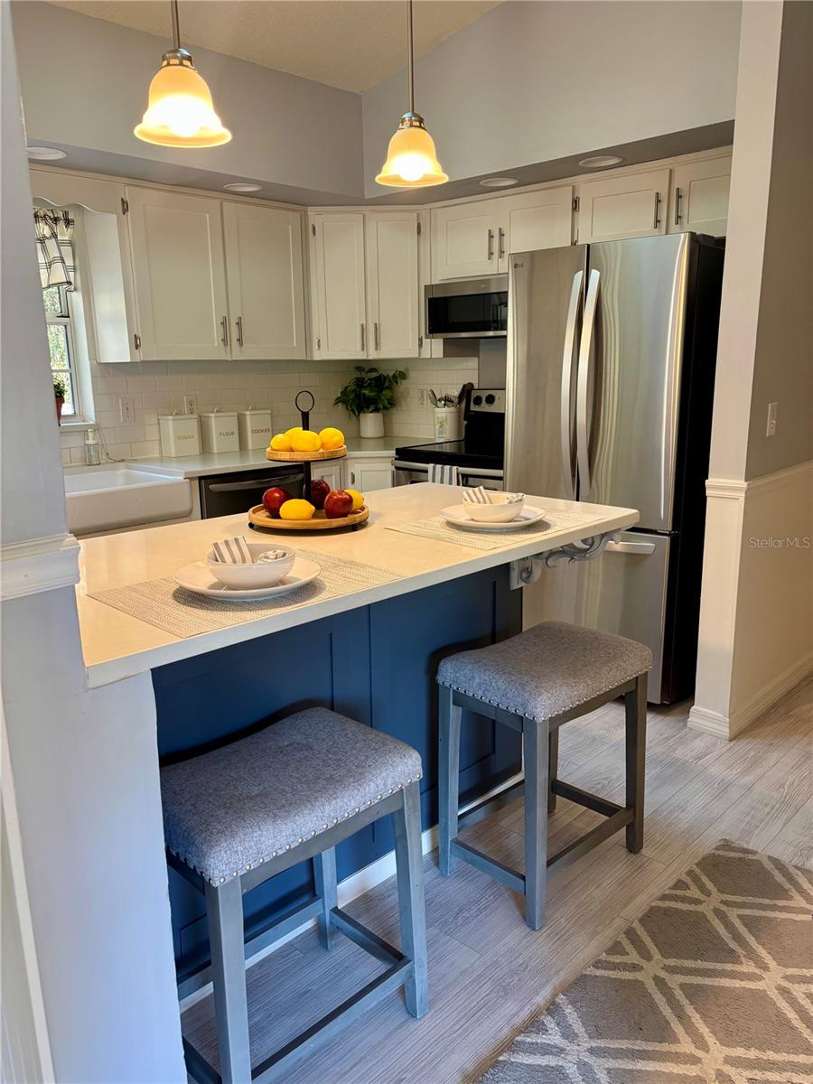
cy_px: 542
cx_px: 406
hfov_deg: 53.1
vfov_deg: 67.3
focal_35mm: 26
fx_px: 814
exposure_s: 1/60
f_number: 1.6
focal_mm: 5.96
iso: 100
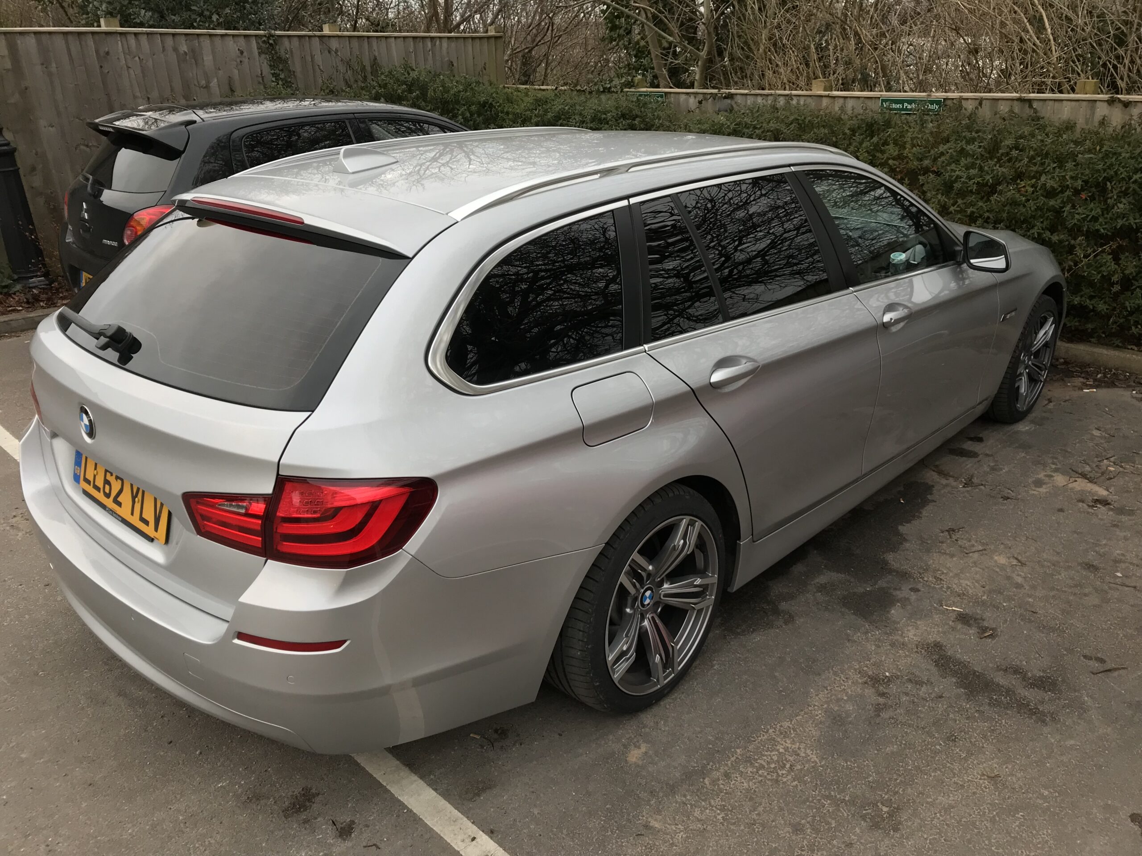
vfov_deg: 49.7
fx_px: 924
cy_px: 428
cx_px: 571
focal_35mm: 28
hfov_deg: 63.4
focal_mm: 3.99
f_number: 1.8
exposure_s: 1/50
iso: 32
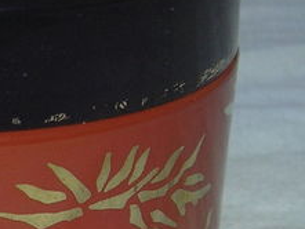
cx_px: -63
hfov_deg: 12.5
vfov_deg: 9.6
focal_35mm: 154
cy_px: 200
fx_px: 1358
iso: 50
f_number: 2.9
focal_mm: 5.7
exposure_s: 1/60.1
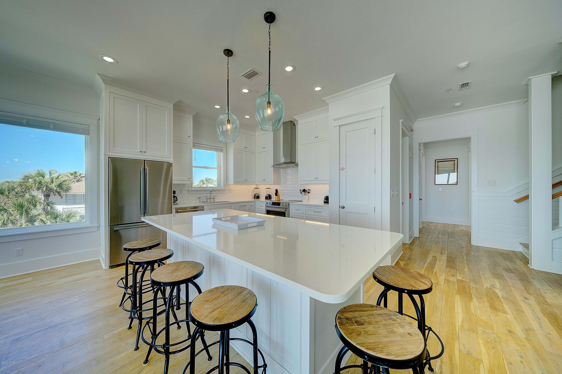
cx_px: 281
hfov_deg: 112.6
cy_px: 187
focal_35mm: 12
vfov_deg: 90.0
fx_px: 187
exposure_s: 1/60
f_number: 5
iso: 100
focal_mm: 12
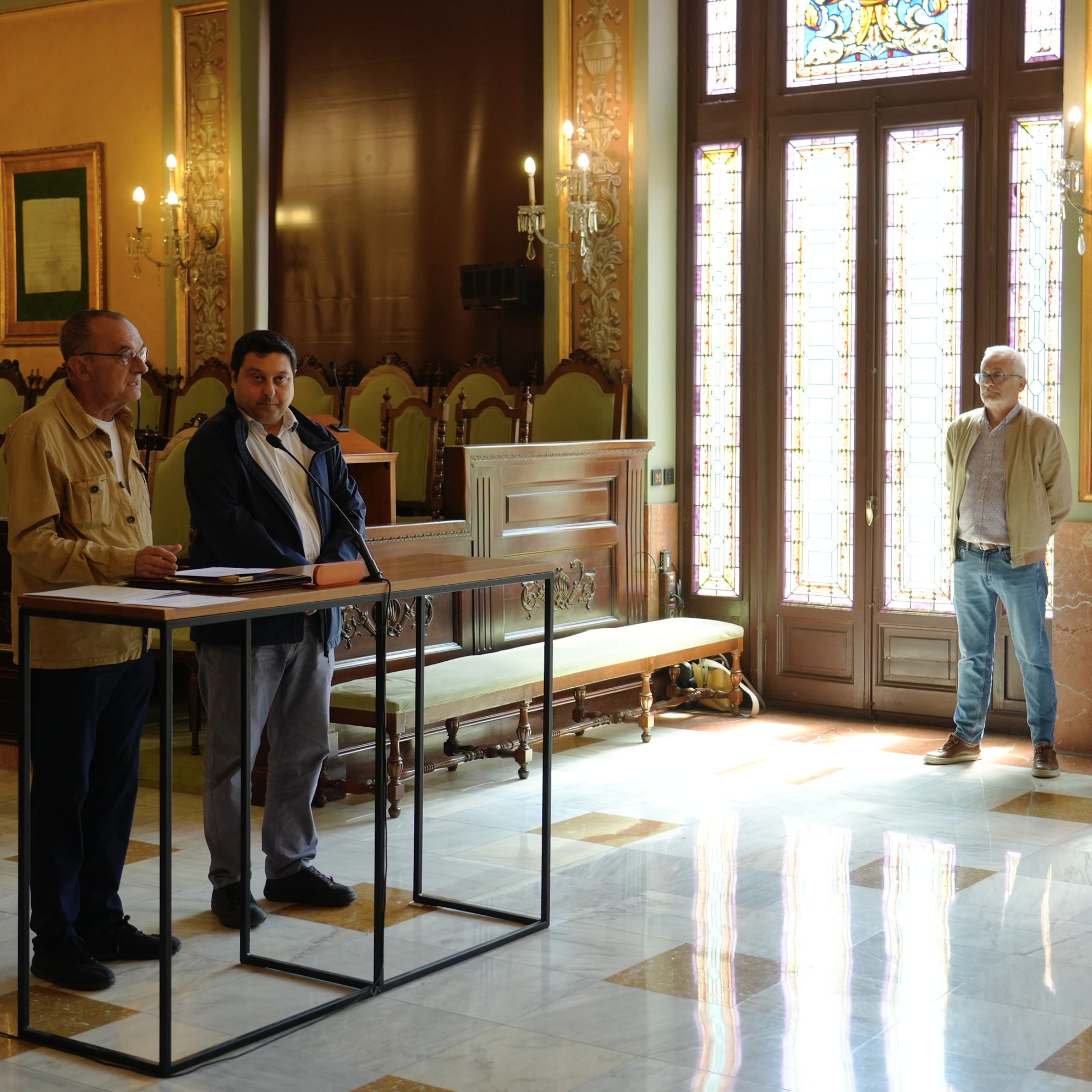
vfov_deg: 34.0
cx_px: 748
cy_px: 476
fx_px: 1785
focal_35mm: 50
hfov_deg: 33.7
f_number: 4
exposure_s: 1/100
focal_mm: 34
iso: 1000
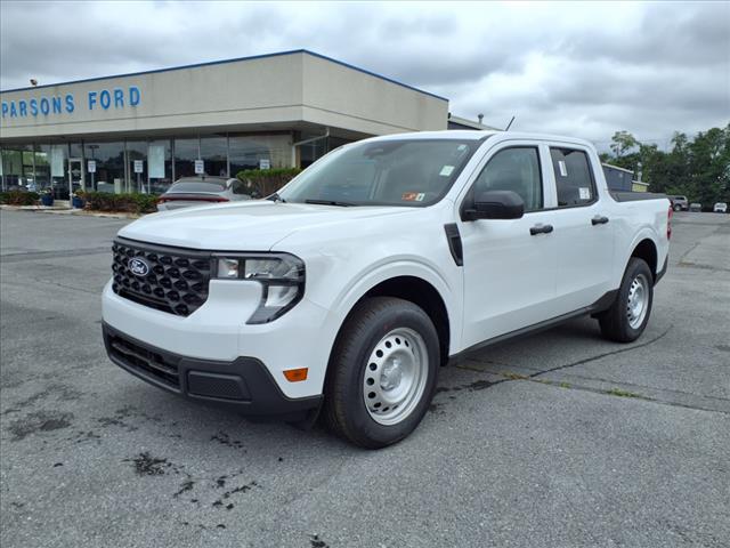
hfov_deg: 65.3
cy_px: 274
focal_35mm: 27
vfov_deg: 51.4
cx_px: 365
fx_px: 569
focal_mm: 3.58
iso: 40
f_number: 1.9
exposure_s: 1/1250
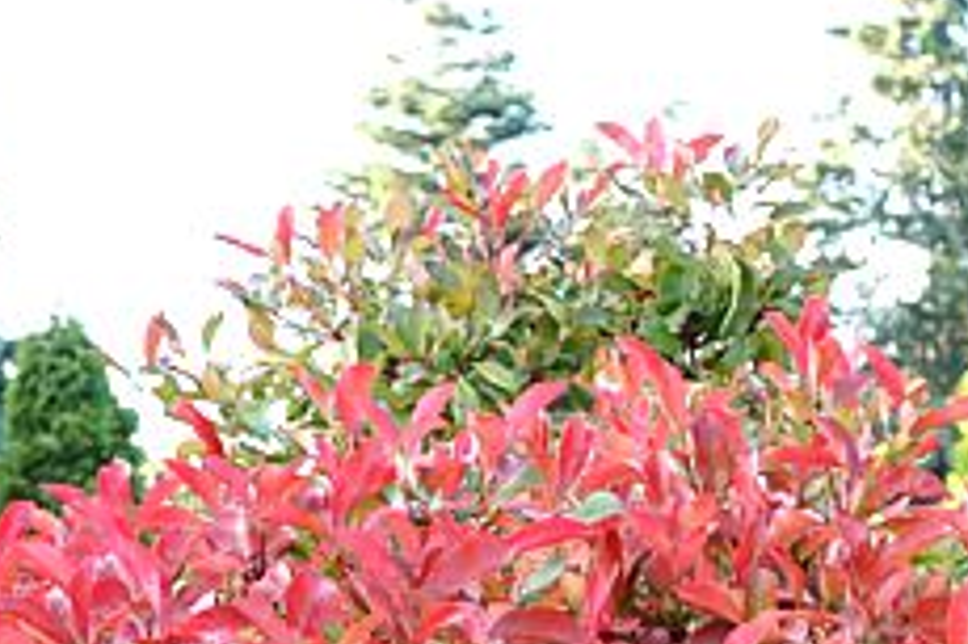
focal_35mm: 183
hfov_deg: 10.8
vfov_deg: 7.1
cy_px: 1524
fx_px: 4917
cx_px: 1490
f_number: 4
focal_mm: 33
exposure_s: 1/160
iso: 320
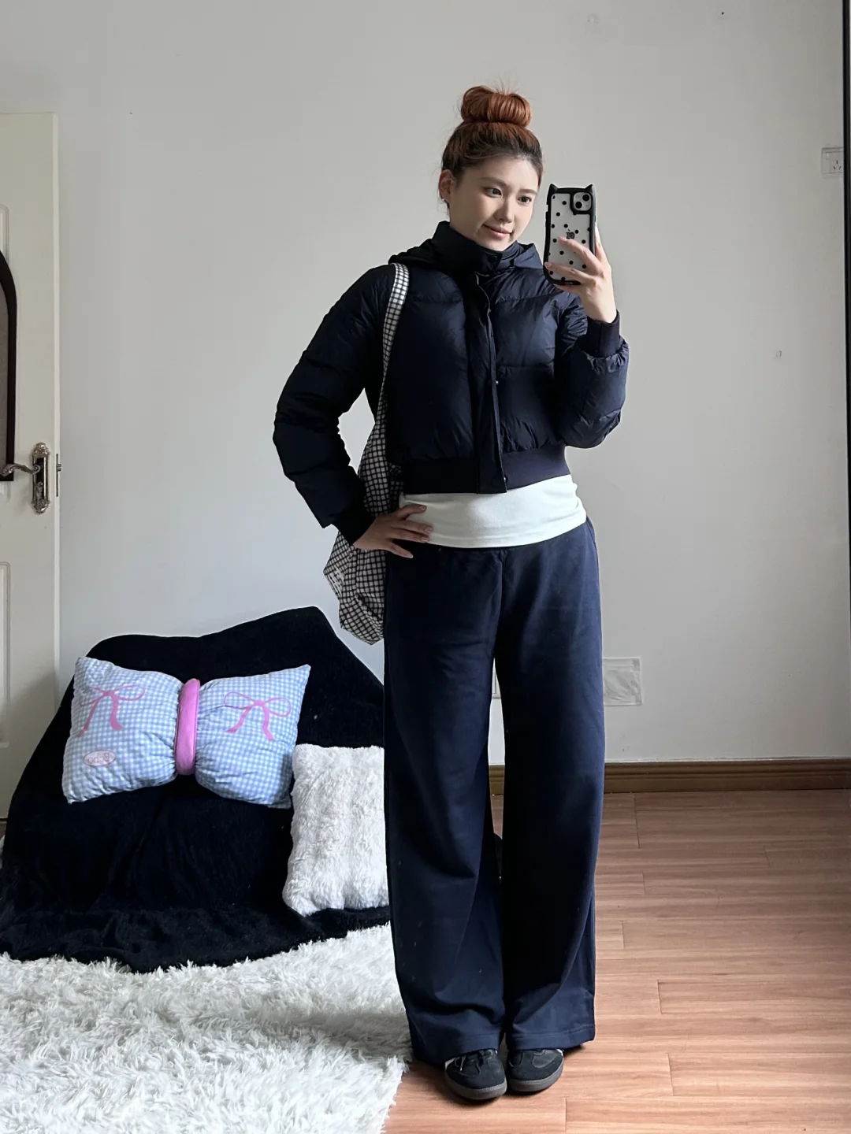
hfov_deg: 53.1
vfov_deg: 67.3
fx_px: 852
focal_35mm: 26
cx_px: 426
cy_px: 567
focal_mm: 5.7
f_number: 1.5
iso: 125
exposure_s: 1/121
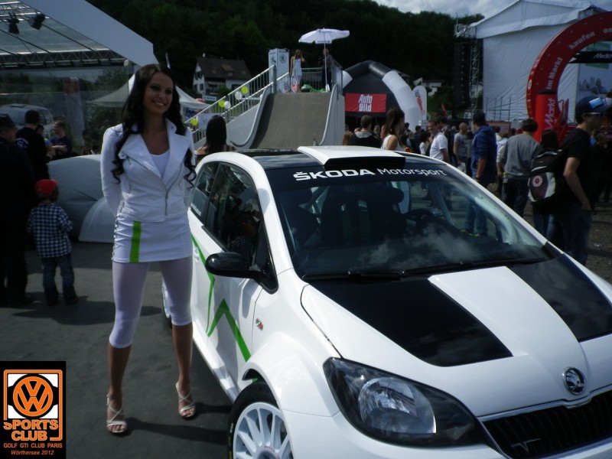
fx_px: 495
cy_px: 230
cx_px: 306
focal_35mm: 28
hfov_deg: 63.4
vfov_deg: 49.7
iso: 80
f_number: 3.5
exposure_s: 1/1500
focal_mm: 5.1
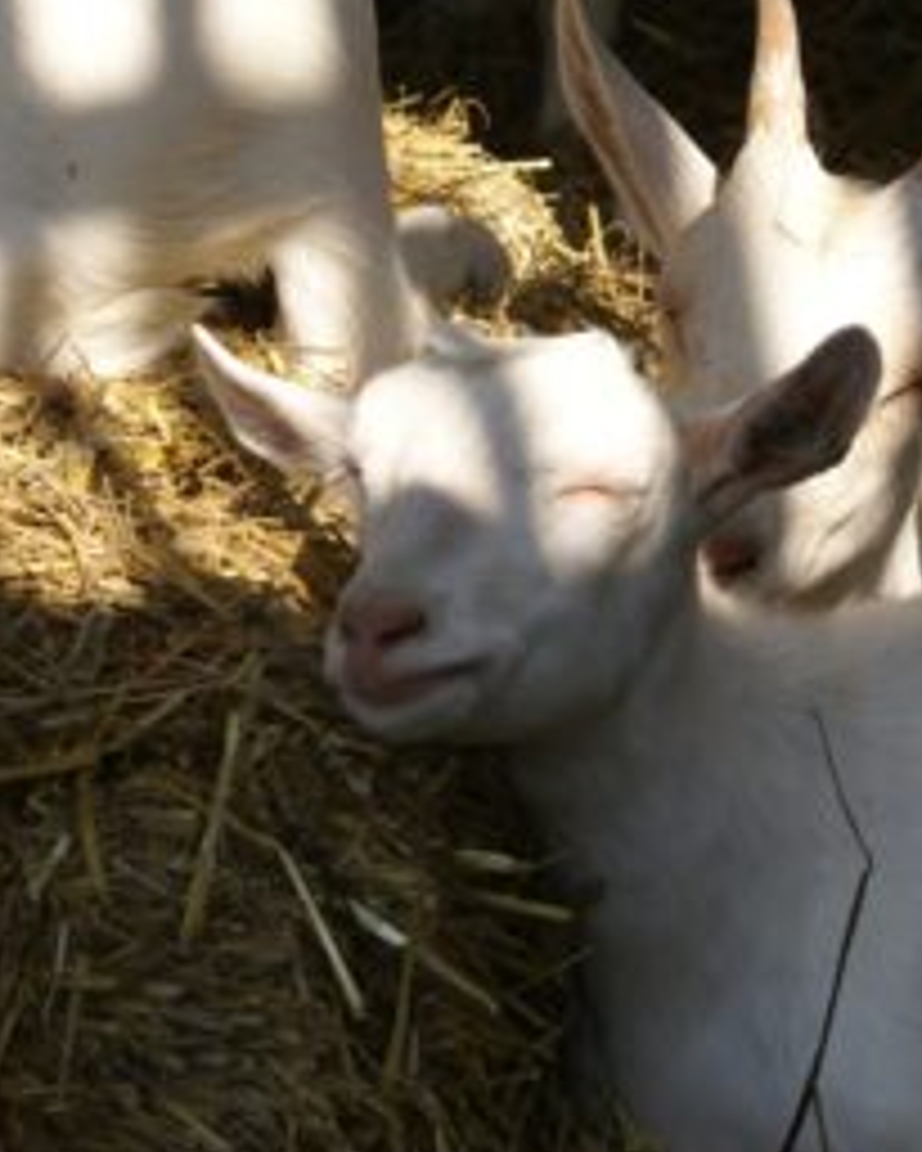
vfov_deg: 8.4
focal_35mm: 231
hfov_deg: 6.7
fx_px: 7875
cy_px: 472
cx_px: 652
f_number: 7.1
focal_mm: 70
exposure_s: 1/160
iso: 100
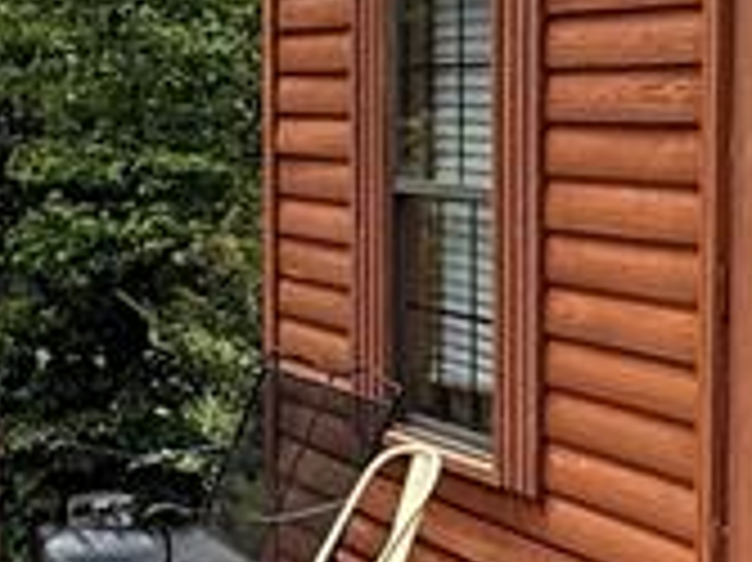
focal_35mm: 86
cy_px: 310
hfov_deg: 19.8
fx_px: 1867
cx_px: 1126
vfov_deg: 17.1
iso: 64
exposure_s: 1/955
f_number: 2.2
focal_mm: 2.22
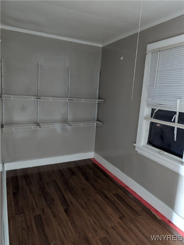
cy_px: 122
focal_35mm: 24
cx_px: 92
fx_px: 170
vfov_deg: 71.5
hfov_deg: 56.9
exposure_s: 1/60
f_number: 1.68
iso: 768
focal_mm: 6.9
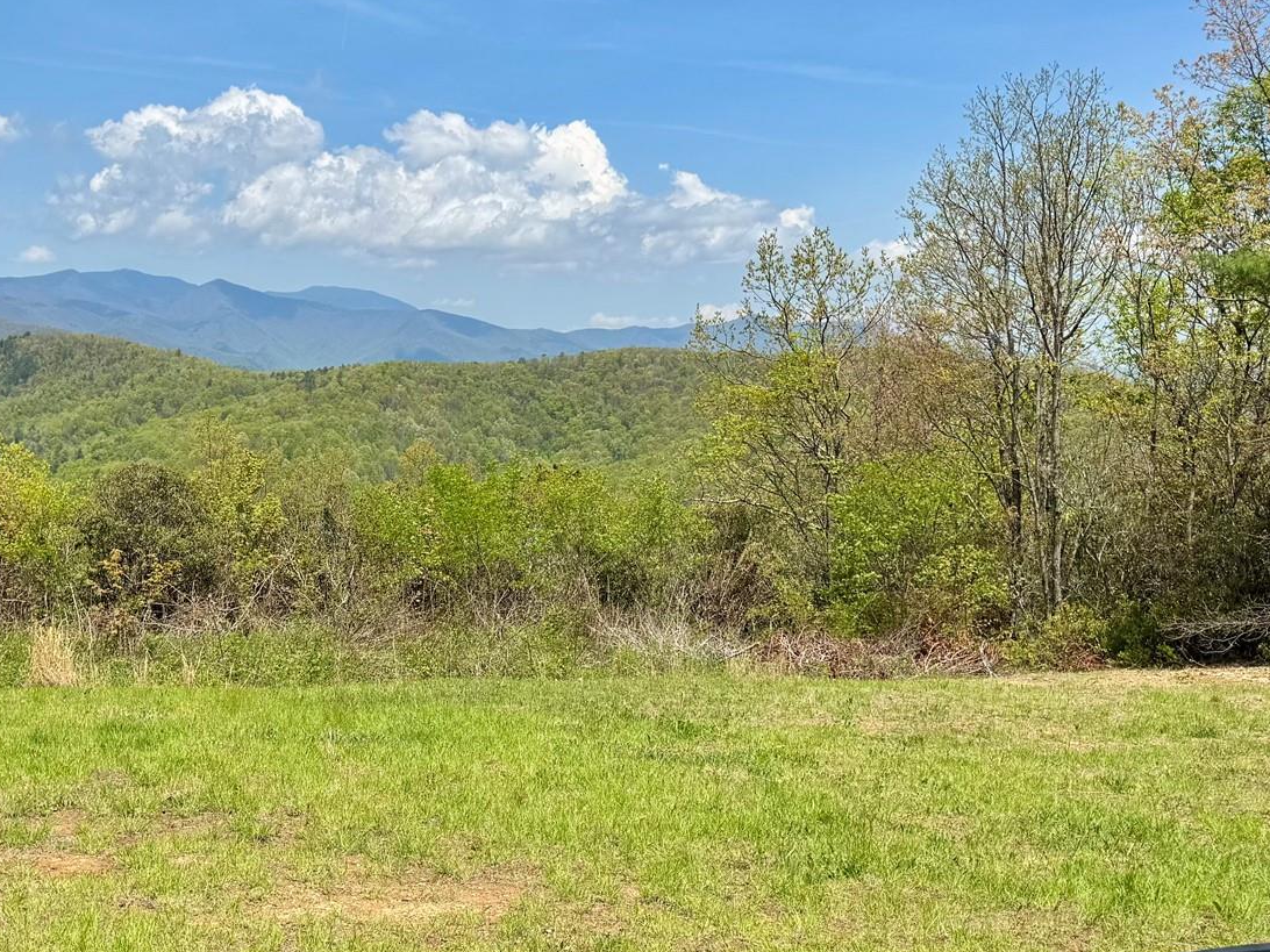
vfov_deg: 32.1
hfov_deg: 41.4
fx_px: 1651
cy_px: 571
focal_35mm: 45
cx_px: 398
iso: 80
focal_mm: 6.76
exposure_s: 1/4950
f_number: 1.78
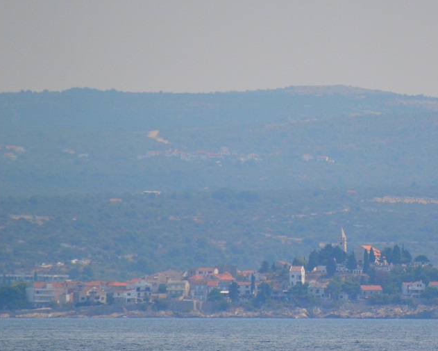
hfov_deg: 2.9
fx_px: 8648
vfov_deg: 2.3
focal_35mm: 667
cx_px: 340
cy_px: 139
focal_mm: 300
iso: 1100
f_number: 5.6
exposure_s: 1/8000
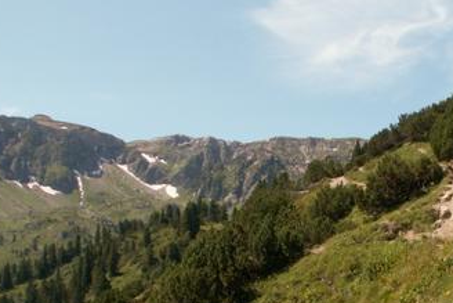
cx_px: 399
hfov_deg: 27.5
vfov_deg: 19.1
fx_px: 894
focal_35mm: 71
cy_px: 232
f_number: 5.6
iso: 50
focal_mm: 5.86
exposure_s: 1/200
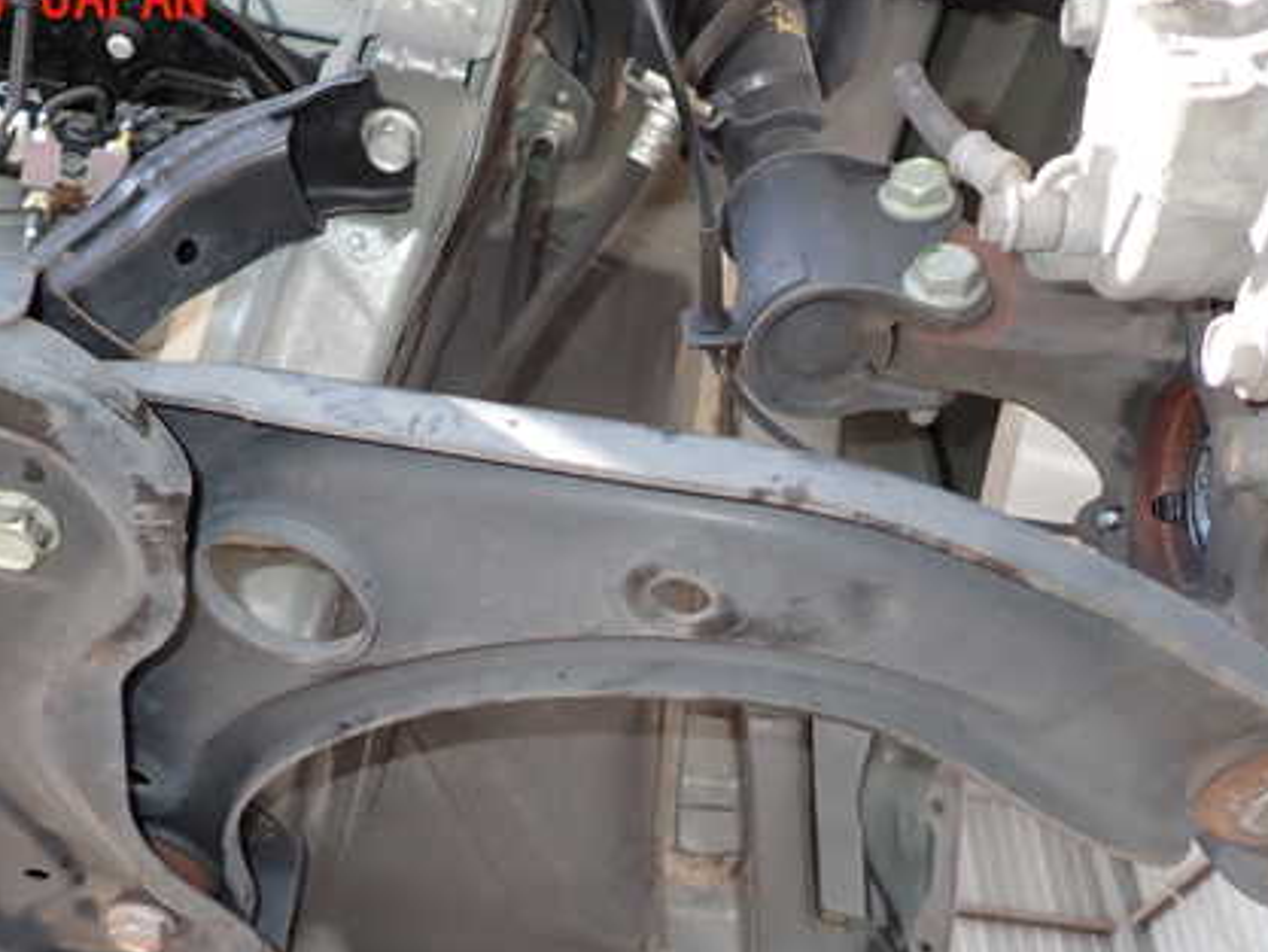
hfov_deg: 51.2
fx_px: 1319
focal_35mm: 36
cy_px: 645
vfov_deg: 39.2
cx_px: 566
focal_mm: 4.5
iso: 100
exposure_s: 1/100
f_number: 2
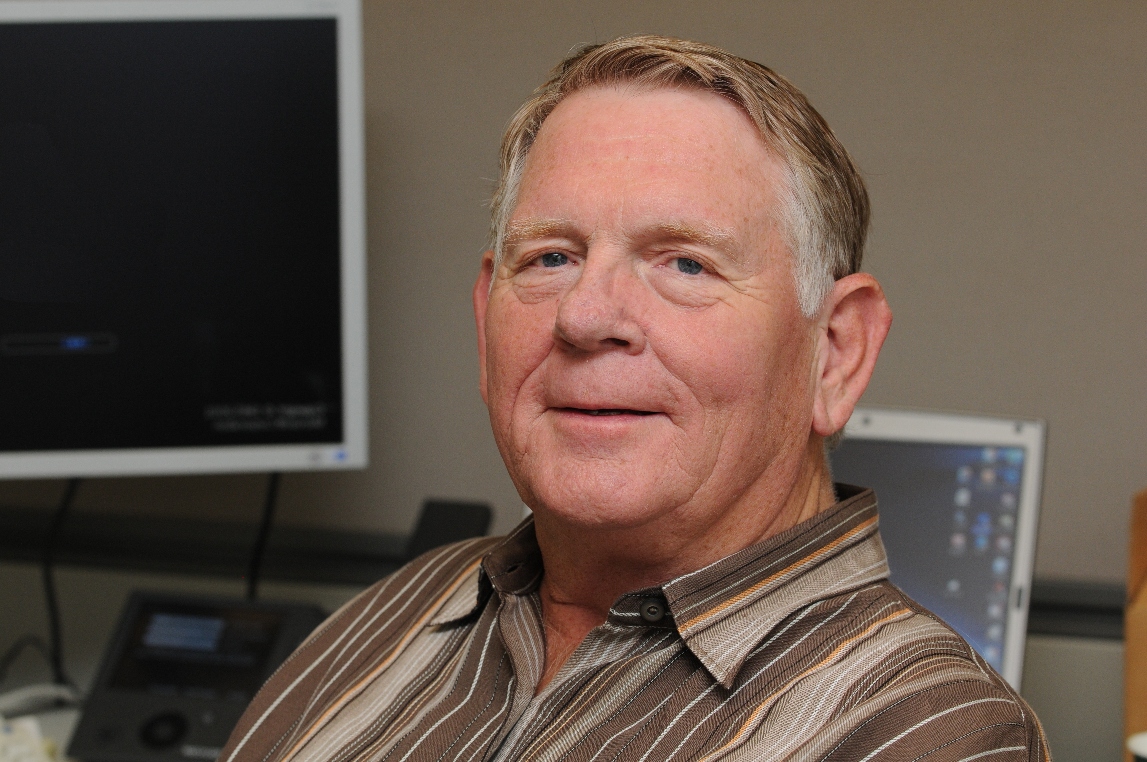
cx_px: 574
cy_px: 381
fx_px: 3914
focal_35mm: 123
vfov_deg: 11.1
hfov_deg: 16.7
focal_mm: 82
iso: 450
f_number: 5
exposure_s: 1/60
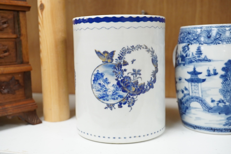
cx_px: 116
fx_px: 289
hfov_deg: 43.6
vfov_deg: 29.9
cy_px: 77
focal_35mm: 45
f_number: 9
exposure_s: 1/160
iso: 2500
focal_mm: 30
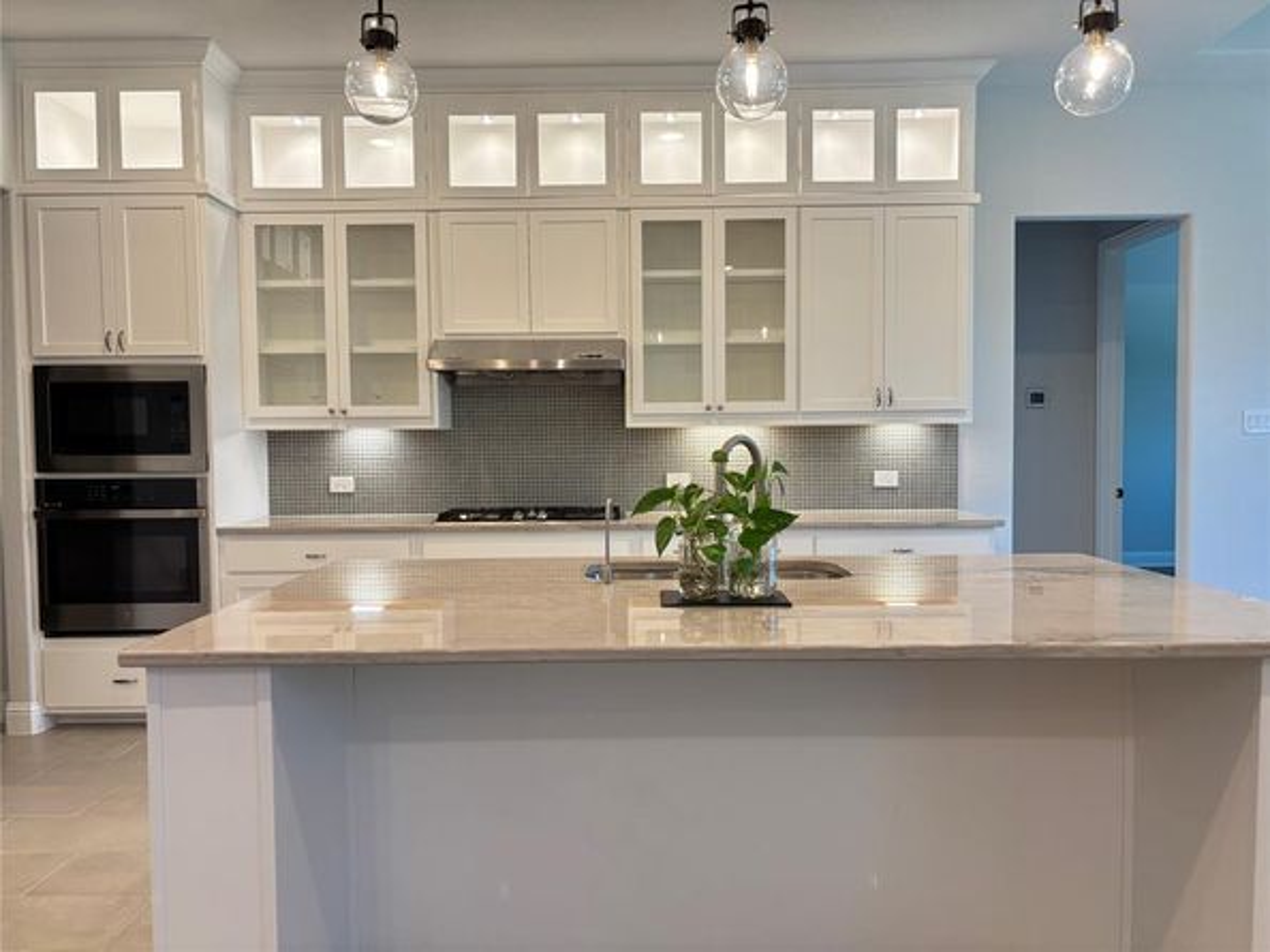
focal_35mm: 26
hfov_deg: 67.3
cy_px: 476
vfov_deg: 53.0
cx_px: 635
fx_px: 954
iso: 100
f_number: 1.6
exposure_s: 1/60
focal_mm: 5.96
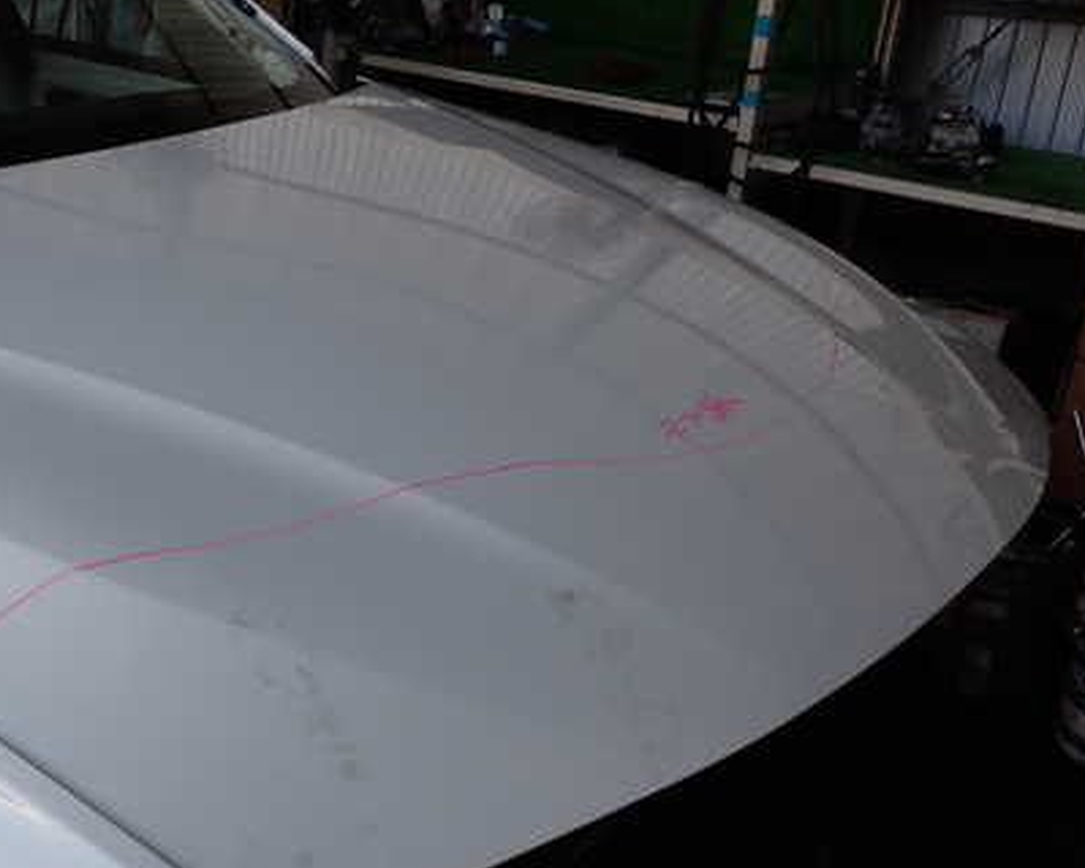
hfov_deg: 40.9
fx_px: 1413
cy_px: 501
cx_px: 280
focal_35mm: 44
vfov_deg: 34.1
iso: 100
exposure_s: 1/250
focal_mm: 5.4
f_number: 3.2
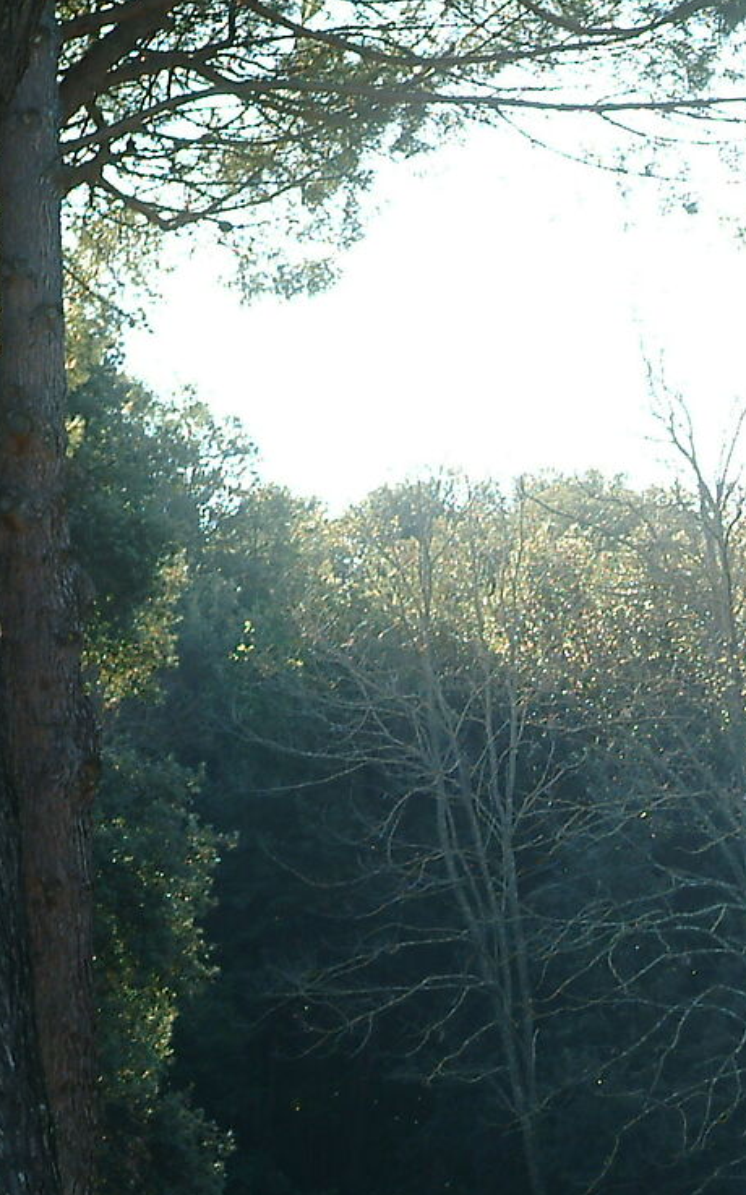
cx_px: 1366
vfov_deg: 8.4
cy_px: 1201
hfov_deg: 5.2
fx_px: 8108
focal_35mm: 249
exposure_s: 1/90
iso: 100
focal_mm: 50
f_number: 5.6
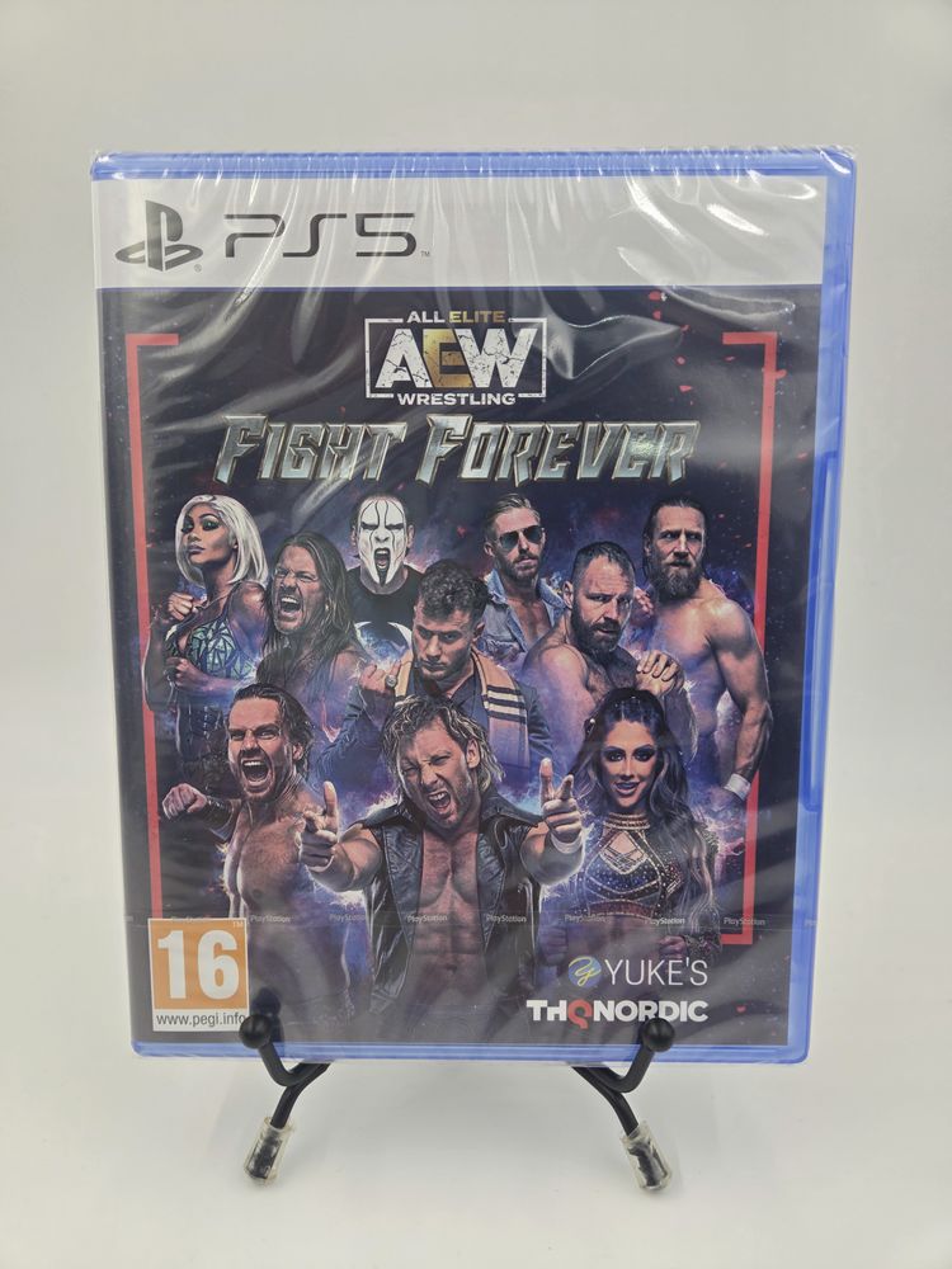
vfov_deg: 73.9
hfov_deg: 58.9
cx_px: 476
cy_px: 634
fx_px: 843
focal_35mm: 23
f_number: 1.8
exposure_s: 1/111
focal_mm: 5.4
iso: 32
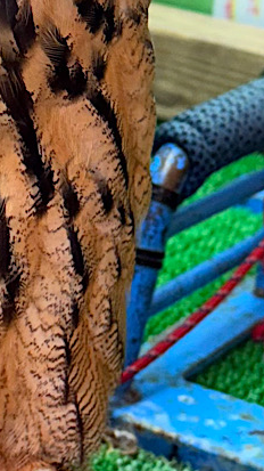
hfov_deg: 14.1
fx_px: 1009
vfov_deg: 25.7
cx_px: -105
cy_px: 81
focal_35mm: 81
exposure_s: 1/120
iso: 160
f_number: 1.78
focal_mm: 6.76
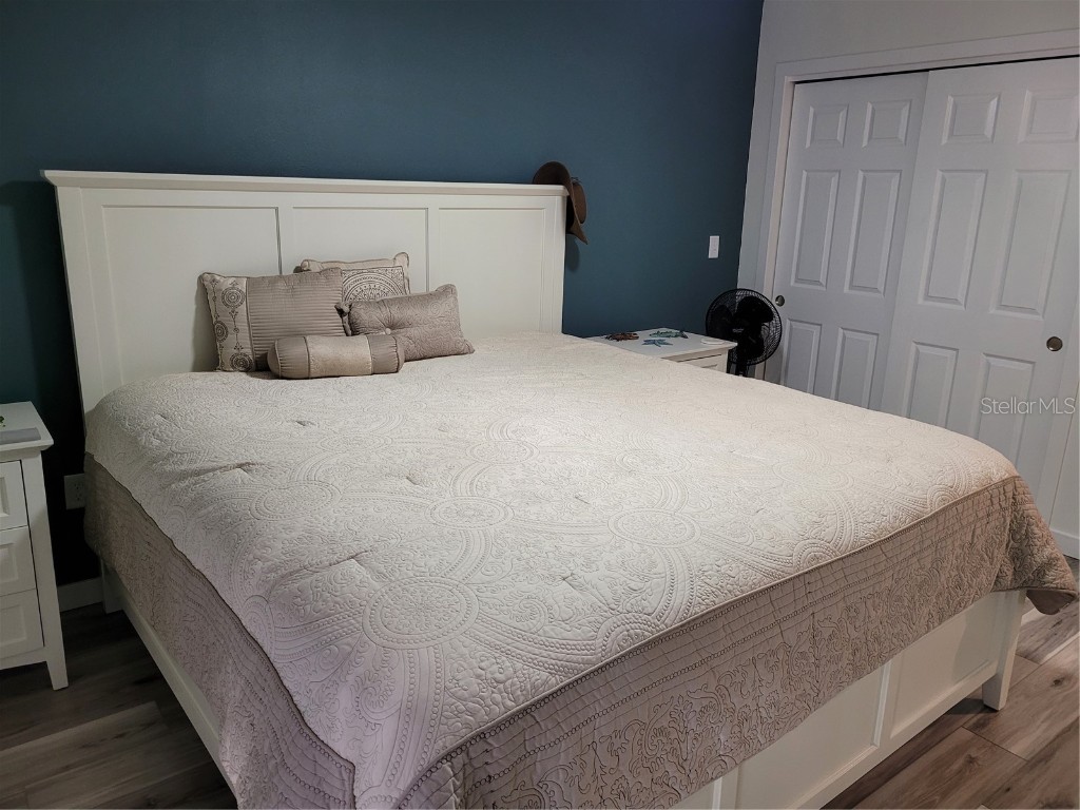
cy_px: 405
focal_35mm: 26
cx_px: 540
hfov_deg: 67.3
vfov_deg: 53.1
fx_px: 811
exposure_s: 1/60
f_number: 1.8
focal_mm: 5.4
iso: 250
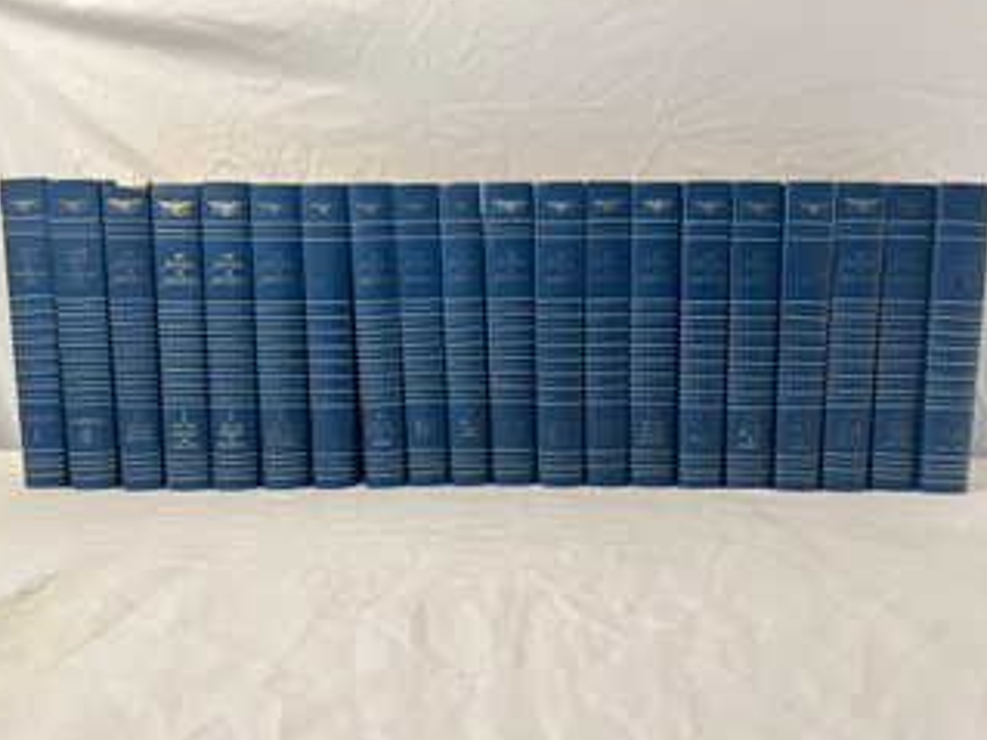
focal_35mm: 28
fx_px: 798
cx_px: 490
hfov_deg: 63.5
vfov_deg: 49.7
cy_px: 373
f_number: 1.6
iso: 100
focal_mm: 5.1
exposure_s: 1/120
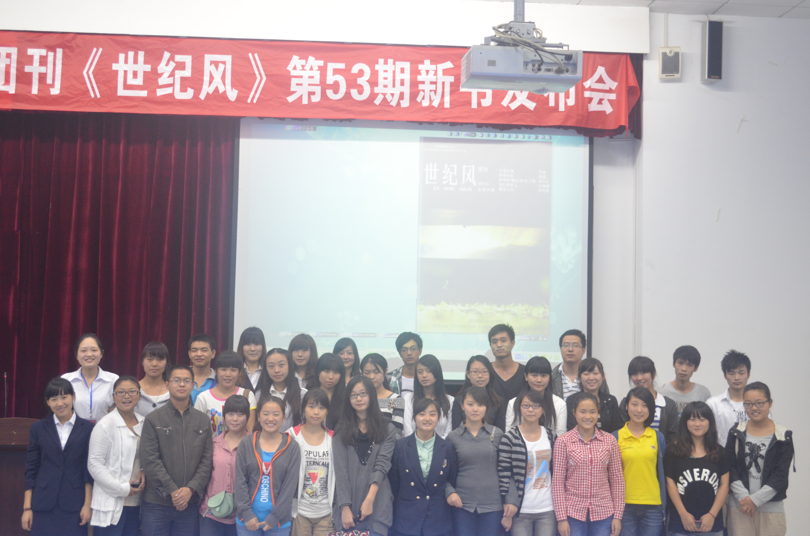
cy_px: 267
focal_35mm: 45
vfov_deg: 30.0
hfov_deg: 44.1
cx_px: 396
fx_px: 999
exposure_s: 1/30
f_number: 4.5
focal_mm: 29
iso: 1000
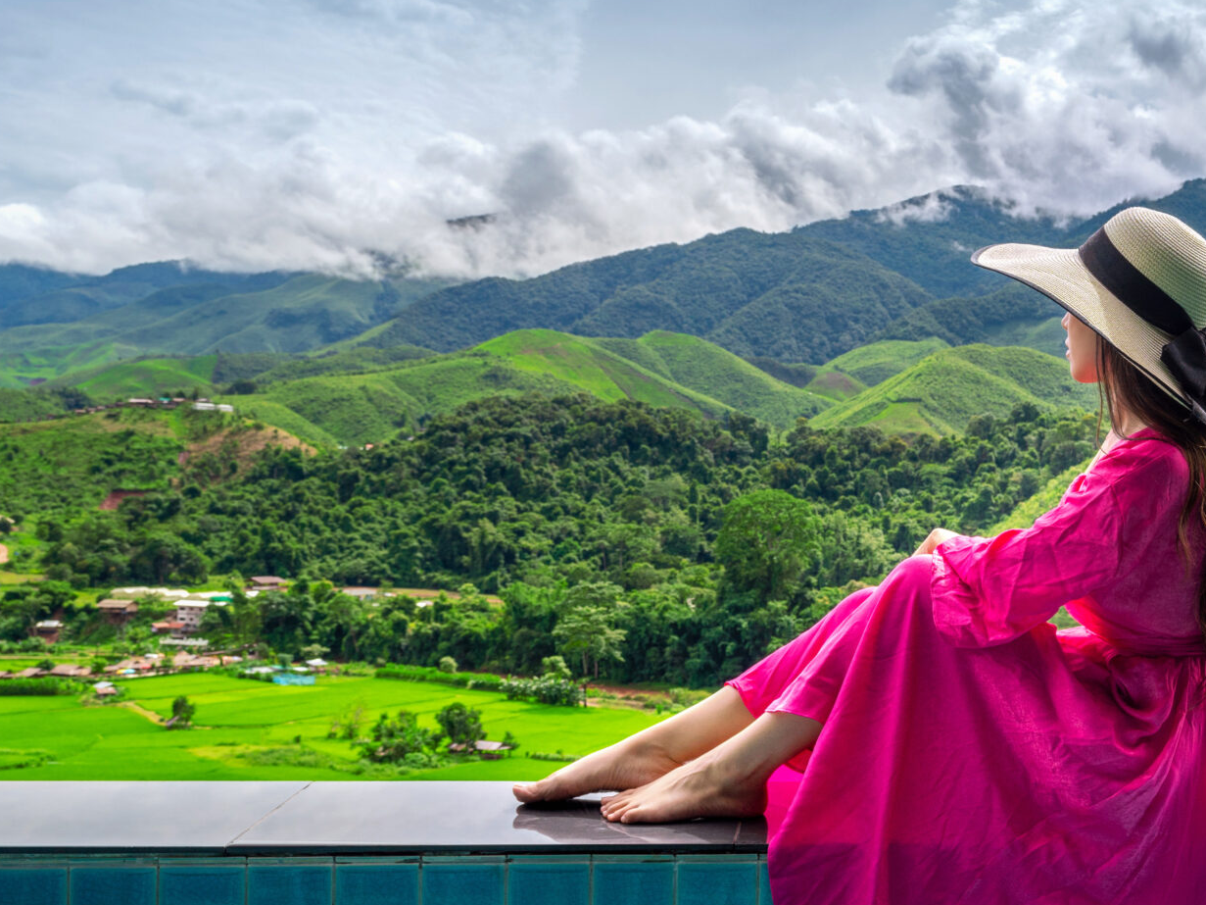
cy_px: 517
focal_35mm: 42
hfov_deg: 41.9
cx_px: 1037
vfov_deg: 34.3
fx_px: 1463
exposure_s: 1/200
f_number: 8
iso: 100
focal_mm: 21
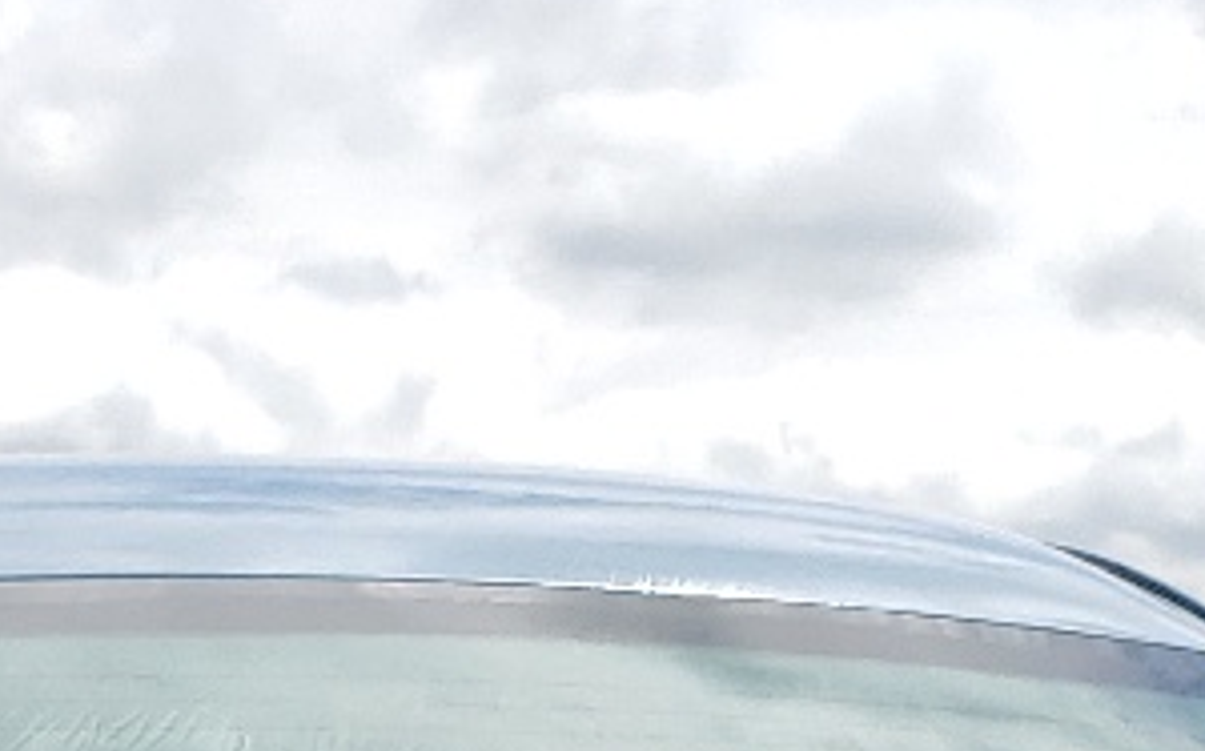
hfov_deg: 14.1
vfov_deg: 7.7
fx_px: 4824
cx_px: 157
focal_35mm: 147
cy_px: 2317
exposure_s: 1/3333
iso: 50
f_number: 1.5
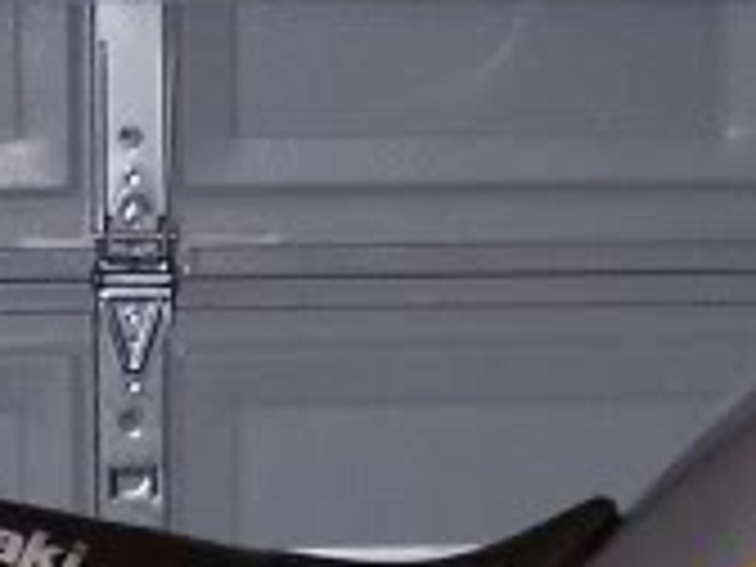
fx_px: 5045
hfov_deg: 8.6
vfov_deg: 6.3
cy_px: 1112
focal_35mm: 231
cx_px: 549
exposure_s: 1/60
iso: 140
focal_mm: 6.3
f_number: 2.8
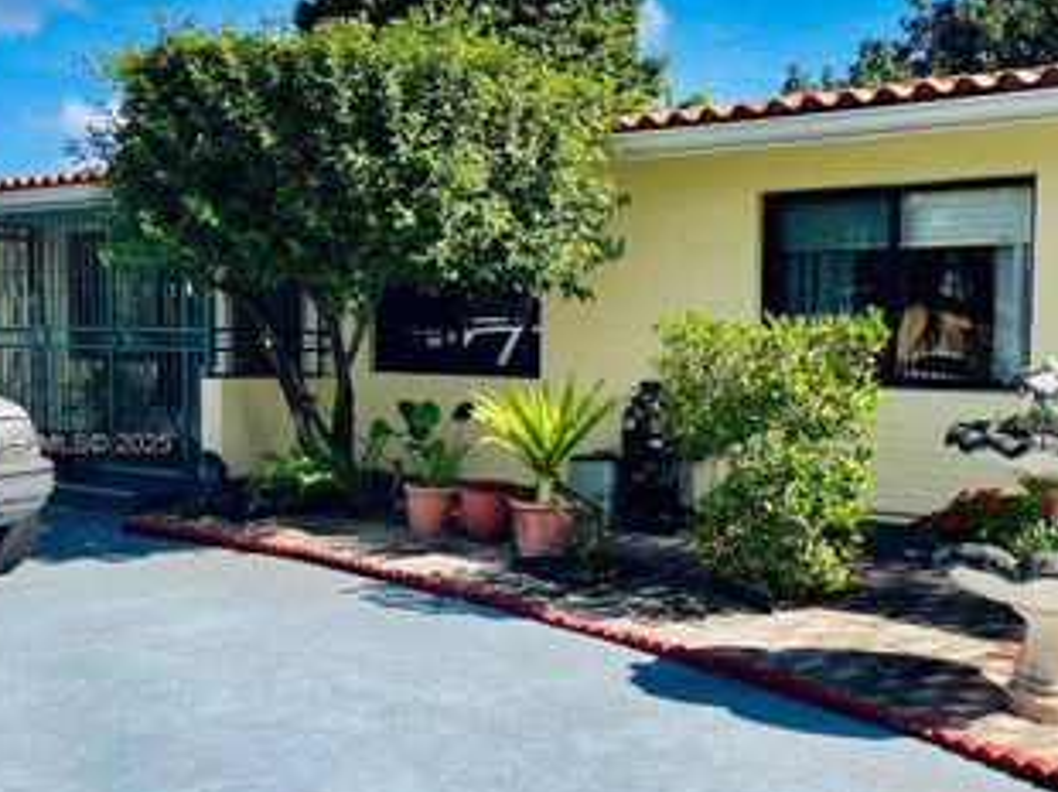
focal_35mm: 42
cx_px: 693
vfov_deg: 34.3
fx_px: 1283
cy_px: 446
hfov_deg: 44.3
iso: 32
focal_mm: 4.2
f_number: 1.6
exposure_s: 1/2747
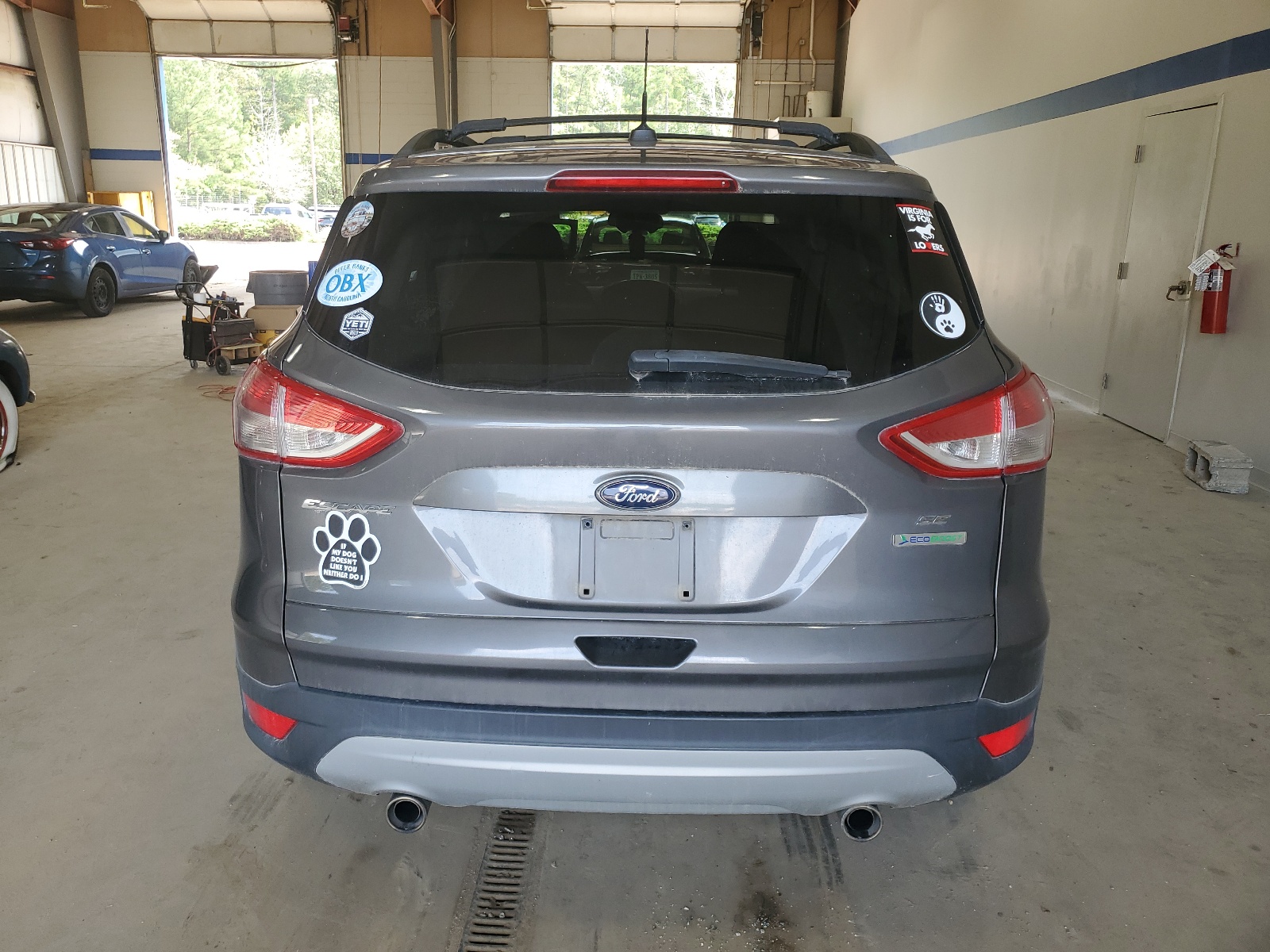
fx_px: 954
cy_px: 476
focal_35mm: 26
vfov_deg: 53.1
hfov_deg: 67.3
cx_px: 635
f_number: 1.5
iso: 50
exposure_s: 1/128
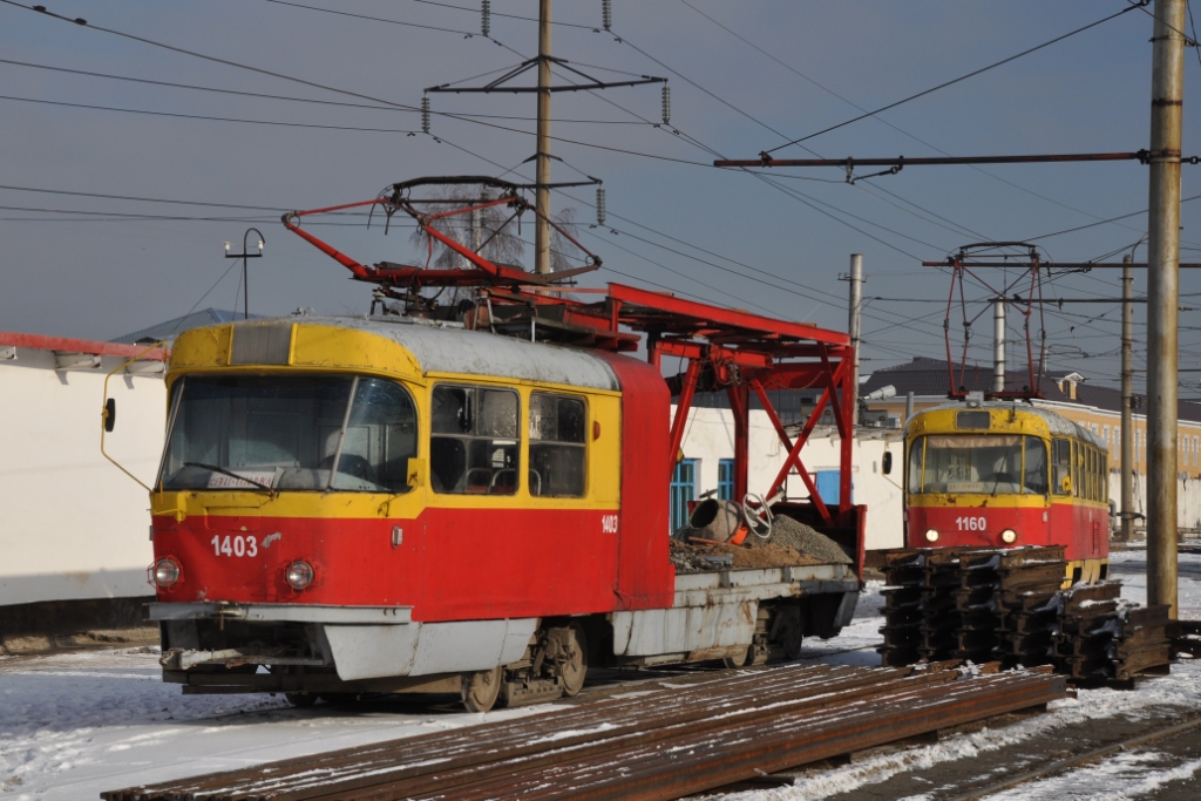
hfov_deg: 23.4
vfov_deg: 15.7
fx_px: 2903
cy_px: 400
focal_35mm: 87
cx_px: 600
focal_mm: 58
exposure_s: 1/250
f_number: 8
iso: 200
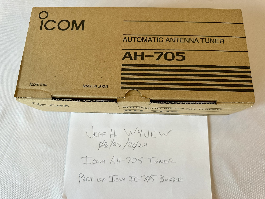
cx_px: 132
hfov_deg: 71.6
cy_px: 100
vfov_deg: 56.8
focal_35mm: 24
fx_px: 184
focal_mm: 6.86
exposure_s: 1/58
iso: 250
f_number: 1.78
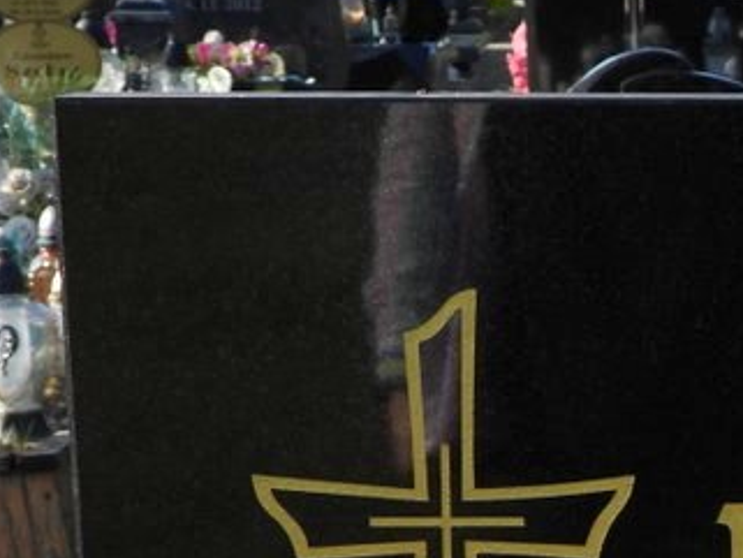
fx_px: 3221
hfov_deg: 12.8
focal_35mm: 150
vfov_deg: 9.6
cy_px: 859
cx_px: 880
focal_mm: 8.5
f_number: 3.2
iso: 100
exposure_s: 1/800
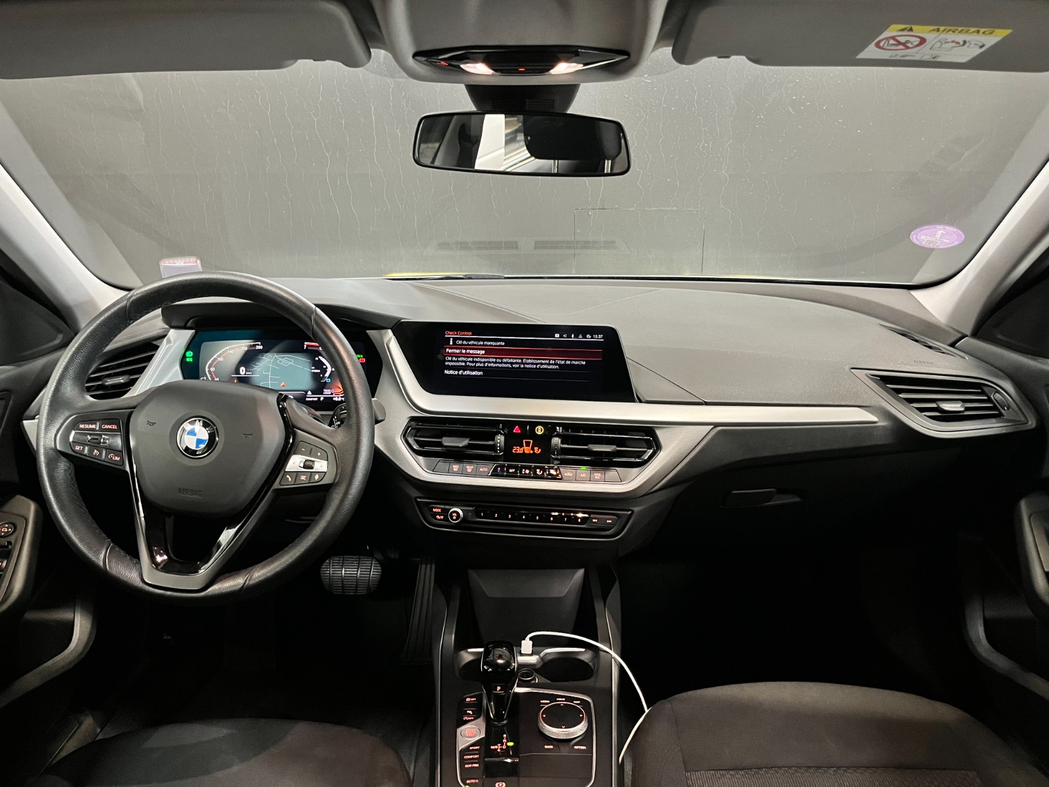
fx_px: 788
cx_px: 524
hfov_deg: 67.3
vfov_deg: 53.1
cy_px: 394
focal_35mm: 26
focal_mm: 5.1
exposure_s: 1/25
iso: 500
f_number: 1.6
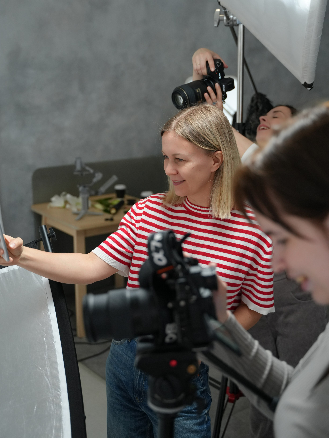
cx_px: 166
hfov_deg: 30.3
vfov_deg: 39.5
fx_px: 608
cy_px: 177
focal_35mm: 48
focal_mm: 40
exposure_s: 1/400
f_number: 2.8
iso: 800
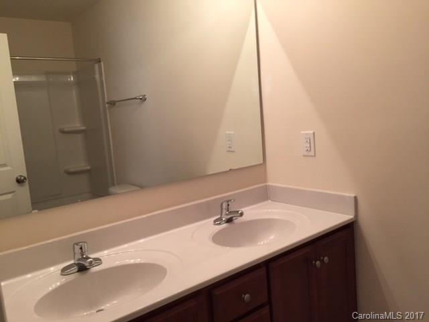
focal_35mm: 29
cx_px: 214
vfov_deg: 48.2
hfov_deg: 61.7
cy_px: 161
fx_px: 359
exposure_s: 1/30
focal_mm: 4.15
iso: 40
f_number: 2.2
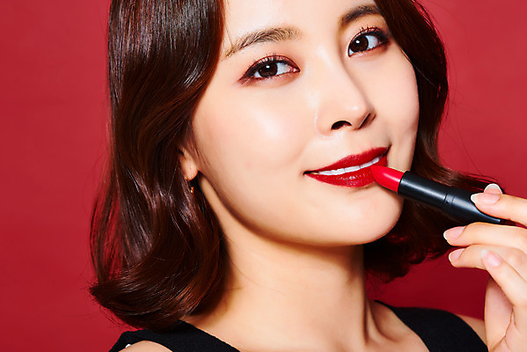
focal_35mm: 105
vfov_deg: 13.1
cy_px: 176
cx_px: 264
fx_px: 1538
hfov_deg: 19.4
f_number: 16
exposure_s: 1/125
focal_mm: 105
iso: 100
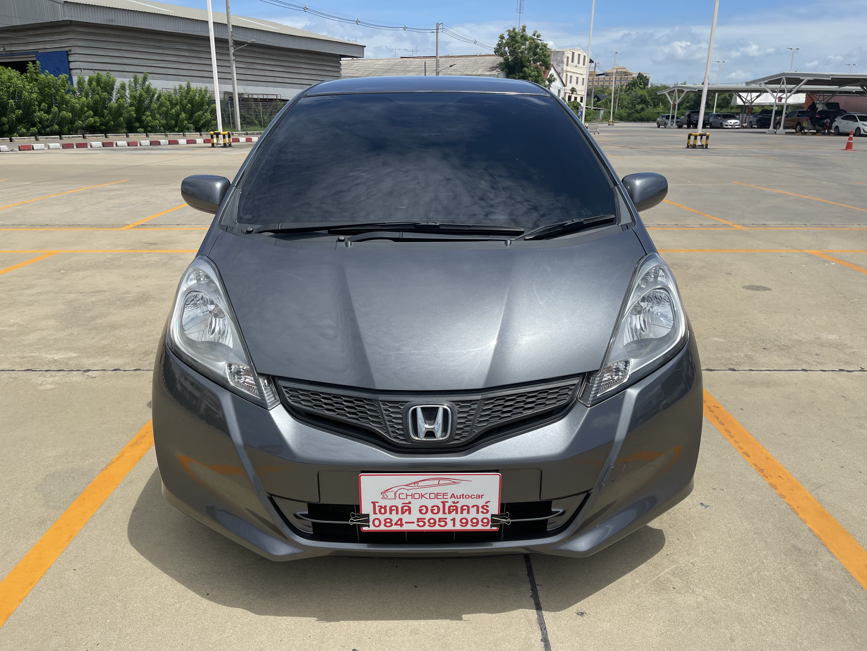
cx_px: 434
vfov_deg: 54.9
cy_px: 326
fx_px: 626
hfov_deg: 69.4
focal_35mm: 25
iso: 32
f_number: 1.6
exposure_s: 1/4902
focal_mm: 5.1
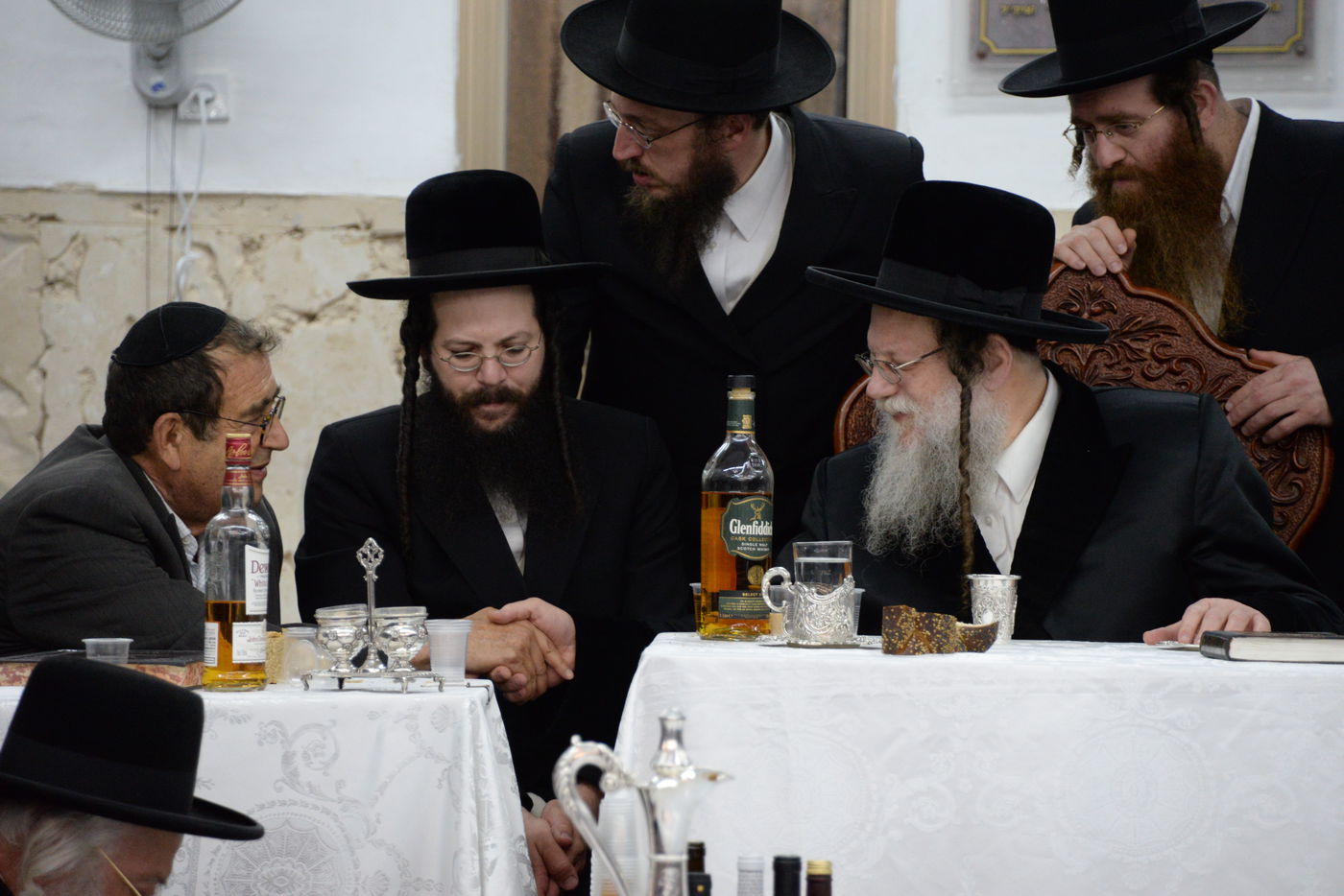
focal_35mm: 210
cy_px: 448
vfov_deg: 6.5
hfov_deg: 9.8
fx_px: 7841
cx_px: 672
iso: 4000
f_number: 6.3
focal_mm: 210
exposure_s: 1/250
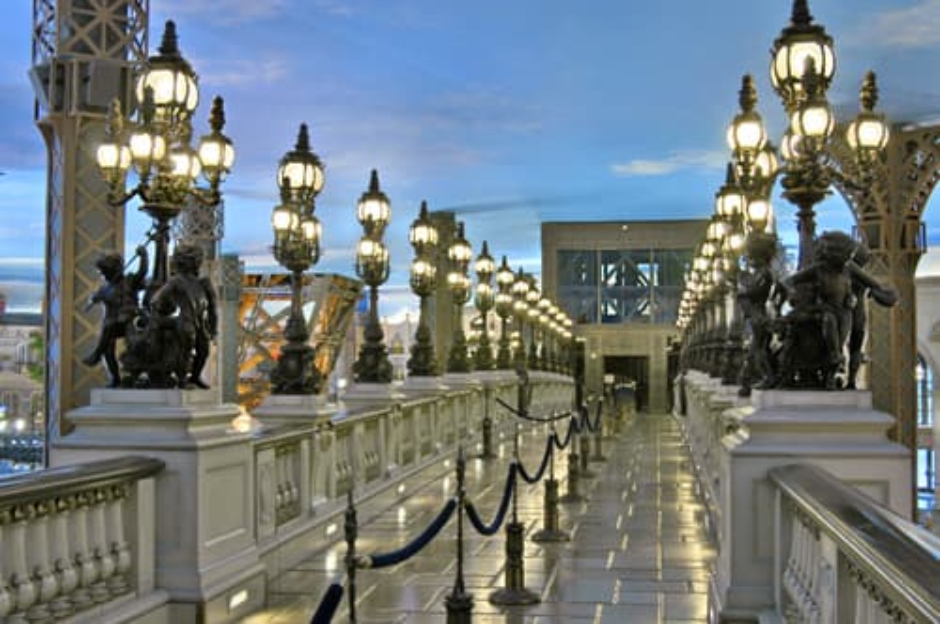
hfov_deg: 46.5
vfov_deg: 31.8
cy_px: 312
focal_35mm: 42
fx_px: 1095
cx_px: 470
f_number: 11
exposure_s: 4
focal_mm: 28
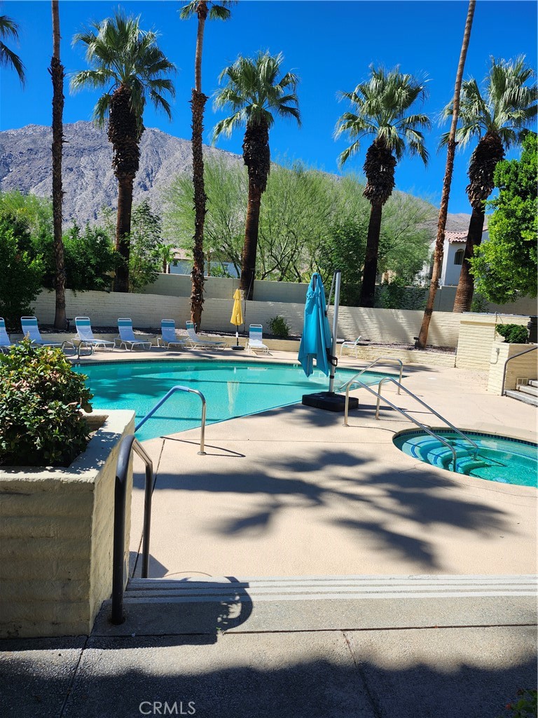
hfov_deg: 58.9
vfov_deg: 73.9
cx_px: 269
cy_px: 359
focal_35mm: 23
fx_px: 477
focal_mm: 5.54
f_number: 1.8
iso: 25
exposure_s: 1/1789
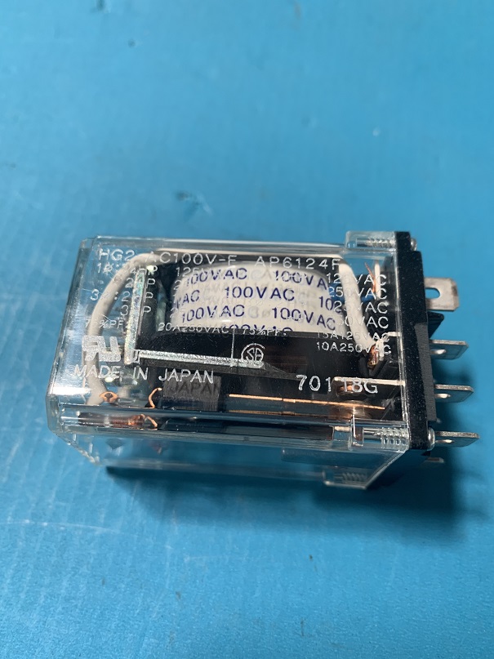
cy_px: 330
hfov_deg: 53.1
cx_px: 247
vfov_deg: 67.3
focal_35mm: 26
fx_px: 495
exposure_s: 1/76
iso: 100
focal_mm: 4.25
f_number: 1.8
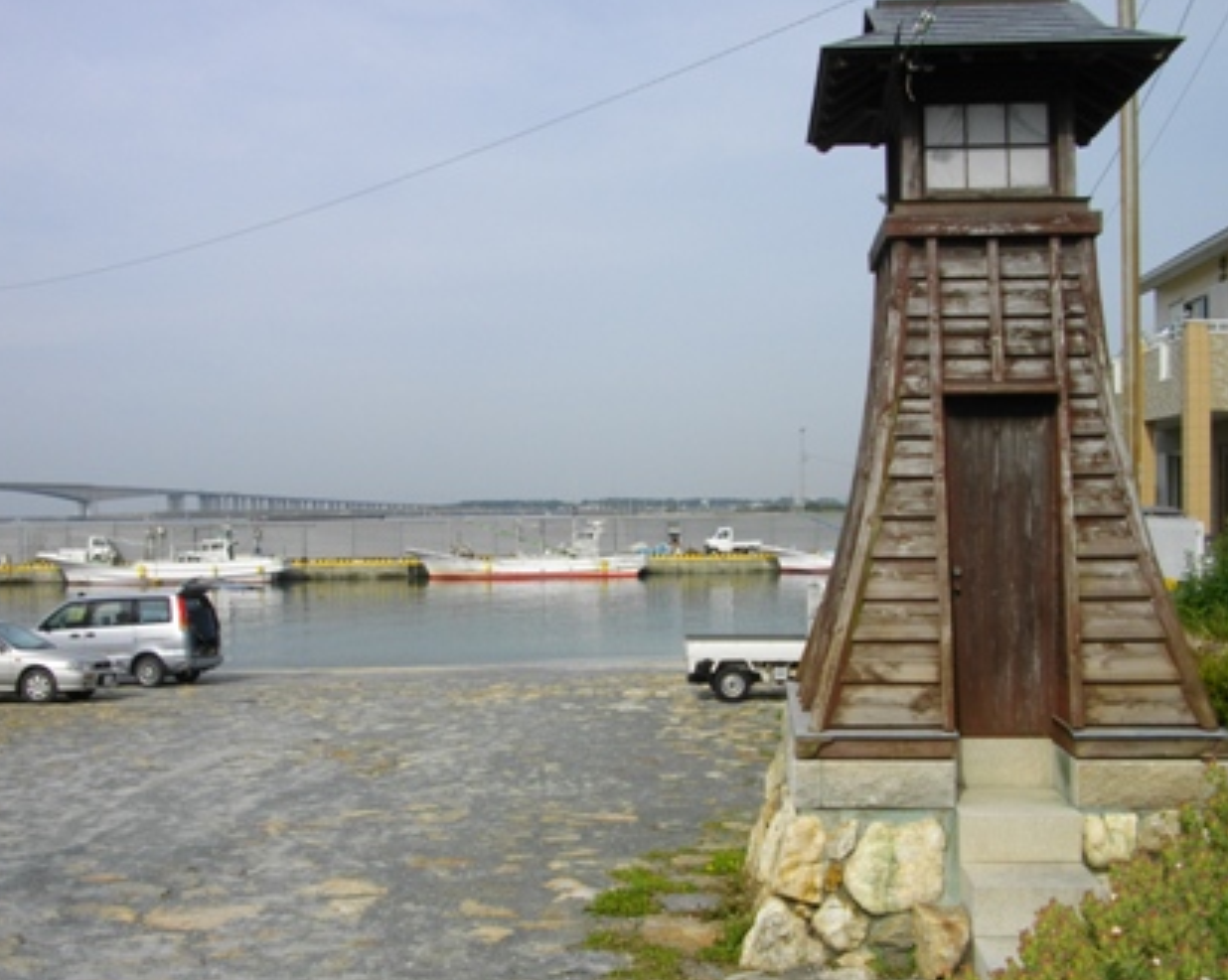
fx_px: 1235
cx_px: 578
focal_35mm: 34
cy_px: 489
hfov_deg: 52.8
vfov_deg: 43.3
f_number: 5.5
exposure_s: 1/640
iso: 100
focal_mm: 5.7
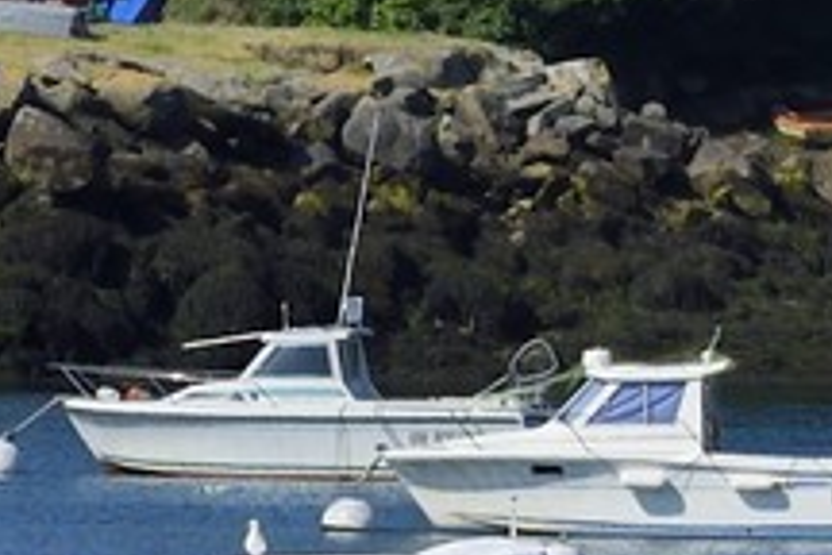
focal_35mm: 1334
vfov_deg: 1.0
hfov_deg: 1.5
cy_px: 358
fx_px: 30828
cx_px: 2558
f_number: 13
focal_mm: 180
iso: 200
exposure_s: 1/400
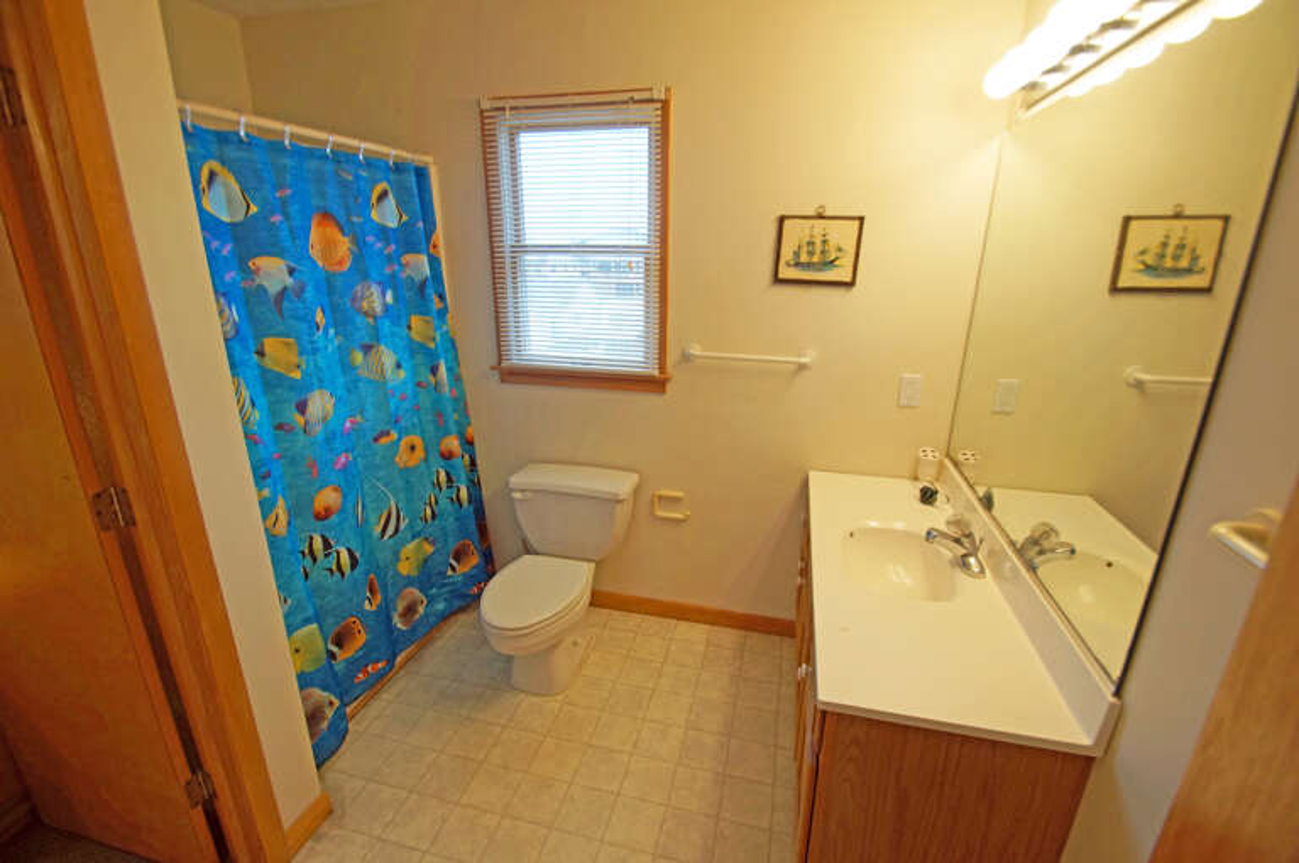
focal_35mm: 15
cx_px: 650
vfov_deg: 77.2
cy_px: 432
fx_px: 541
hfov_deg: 100.5
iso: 400
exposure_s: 1/60
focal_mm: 10
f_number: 4
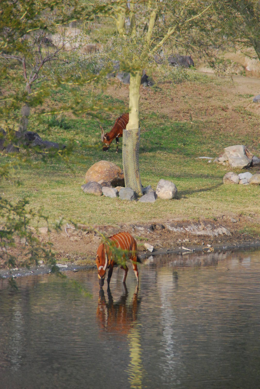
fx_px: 3241
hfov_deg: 4.6
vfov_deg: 6.9
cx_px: 130
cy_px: 194
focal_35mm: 300
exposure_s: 1/1600
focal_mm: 200
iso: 1250
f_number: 6.3
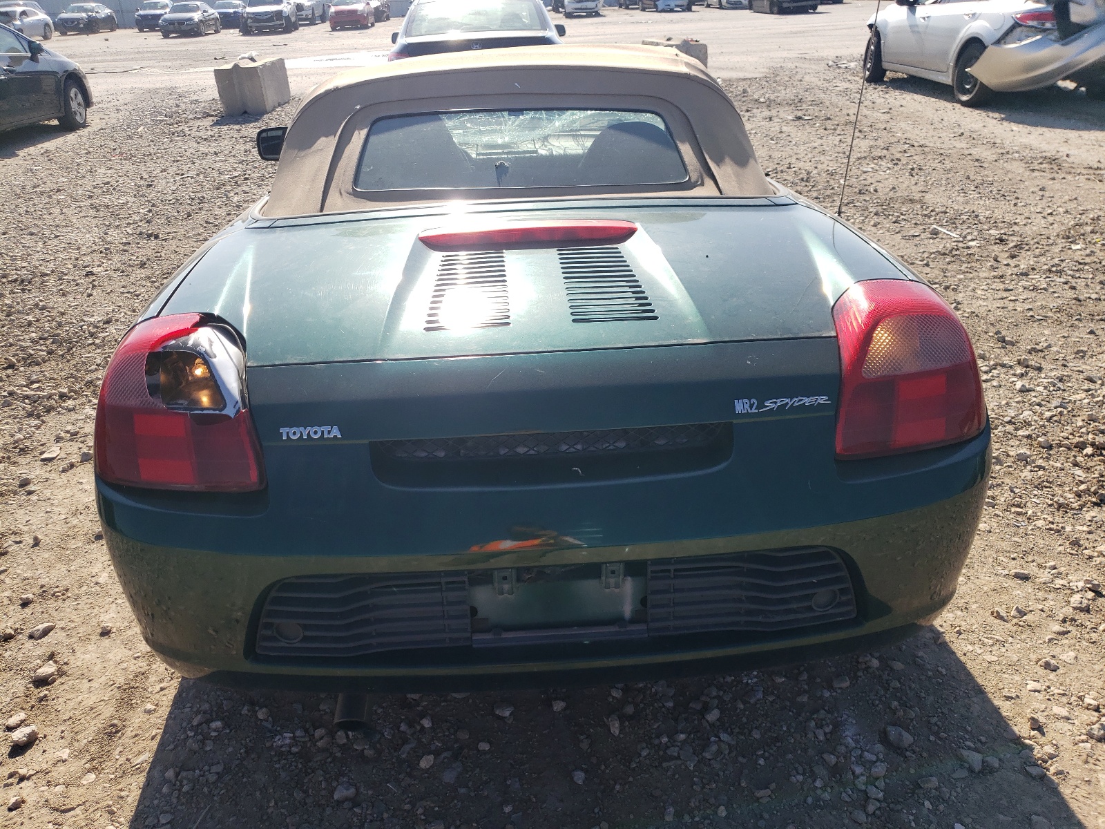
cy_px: 414
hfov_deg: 67.3
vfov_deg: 53.1
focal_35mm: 26
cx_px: 552
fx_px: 830
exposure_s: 1/2000
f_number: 1.5
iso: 50
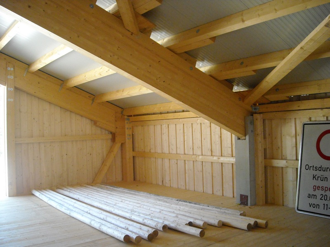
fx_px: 334
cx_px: 165
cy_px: 124
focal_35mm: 35
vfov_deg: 40.7
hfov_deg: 52.6
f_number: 2.8
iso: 475
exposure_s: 1/176
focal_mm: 5.7
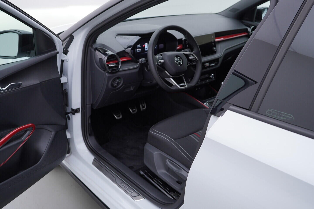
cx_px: 157
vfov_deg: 36.9
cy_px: 104
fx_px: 314
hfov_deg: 53.1
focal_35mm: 36
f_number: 4
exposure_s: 1/60
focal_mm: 24
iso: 125
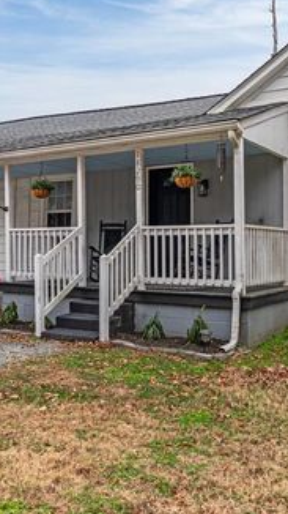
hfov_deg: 31.3
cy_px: 252
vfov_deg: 53.0
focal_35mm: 38
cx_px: 165
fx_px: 514
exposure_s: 1/80
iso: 400
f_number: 8
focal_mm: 23.5
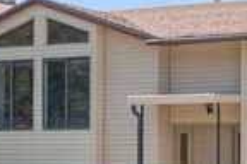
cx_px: 276
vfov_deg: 10.3
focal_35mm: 133
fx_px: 912
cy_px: 115
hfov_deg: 15.0
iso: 800
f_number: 8
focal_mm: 30
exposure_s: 1/125
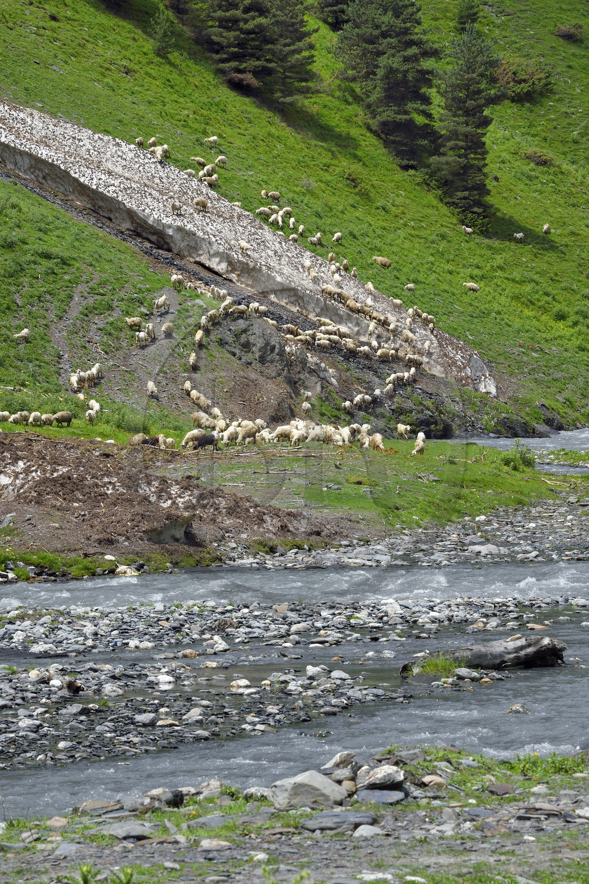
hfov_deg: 6.9
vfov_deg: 10.3
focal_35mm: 200
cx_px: 294
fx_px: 4912
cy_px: 442
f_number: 14
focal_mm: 200
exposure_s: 1/250
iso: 320
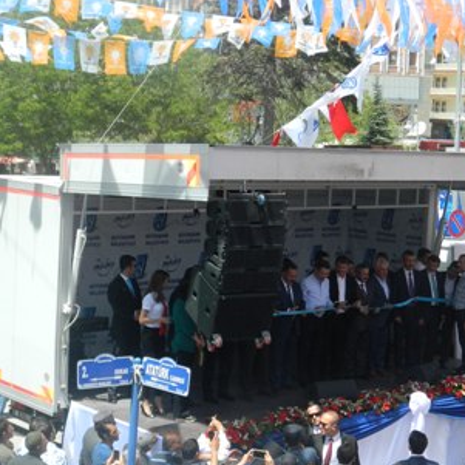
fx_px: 1170
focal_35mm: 77
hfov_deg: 22.5
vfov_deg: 22.5
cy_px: 246
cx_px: 246
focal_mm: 7.3
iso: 110
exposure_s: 1/500
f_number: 3.5
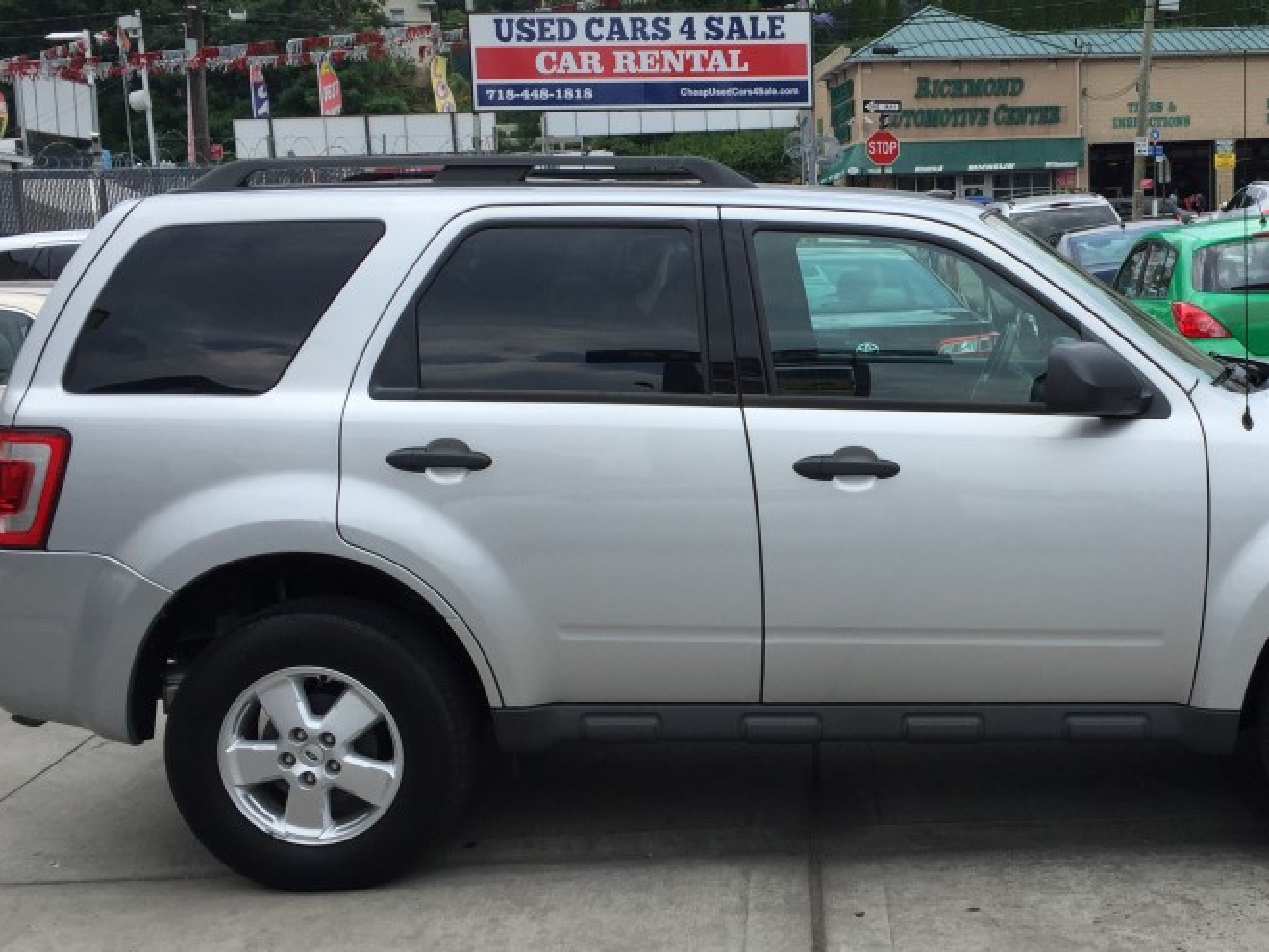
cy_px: 510
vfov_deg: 32.2
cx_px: 852
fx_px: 1650
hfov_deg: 41.5
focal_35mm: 45
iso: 32
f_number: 2.2
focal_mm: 4.15
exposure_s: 1/1464
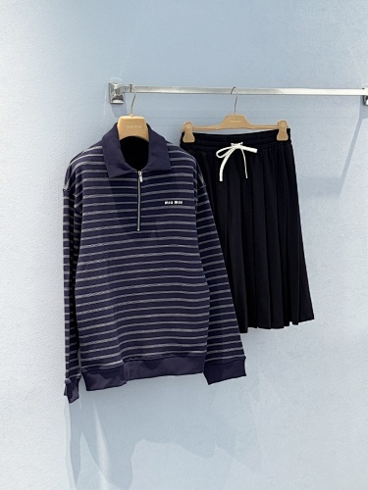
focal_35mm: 48
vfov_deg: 39.7
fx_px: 680
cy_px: 245
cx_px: 184
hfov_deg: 30.3
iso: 125
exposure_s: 1/107
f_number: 1.78
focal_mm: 6.76
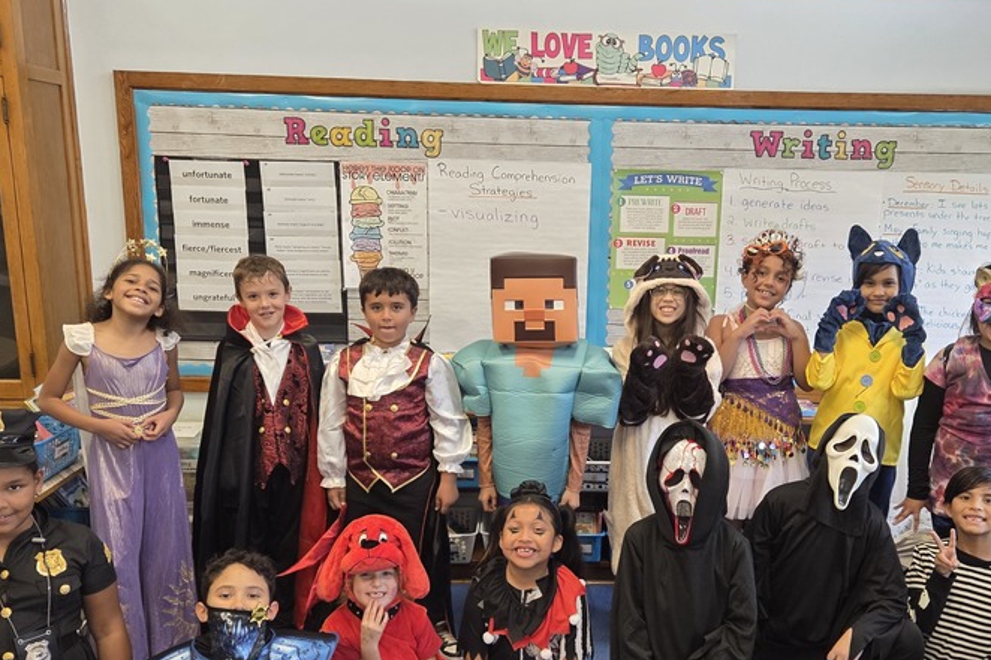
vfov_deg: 35.6
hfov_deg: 51.7
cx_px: 564
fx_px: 1018
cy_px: 443
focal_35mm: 37
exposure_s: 1/120
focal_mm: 5.4
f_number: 1.8
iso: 160
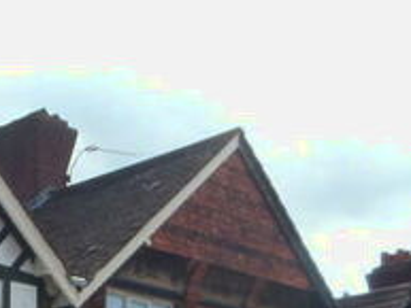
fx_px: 1034
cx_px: -72
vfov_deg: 15.8
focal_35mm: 87
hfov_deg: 21.1
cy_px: 443
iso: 80
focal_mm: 4
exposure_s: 1/500
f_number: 3.2
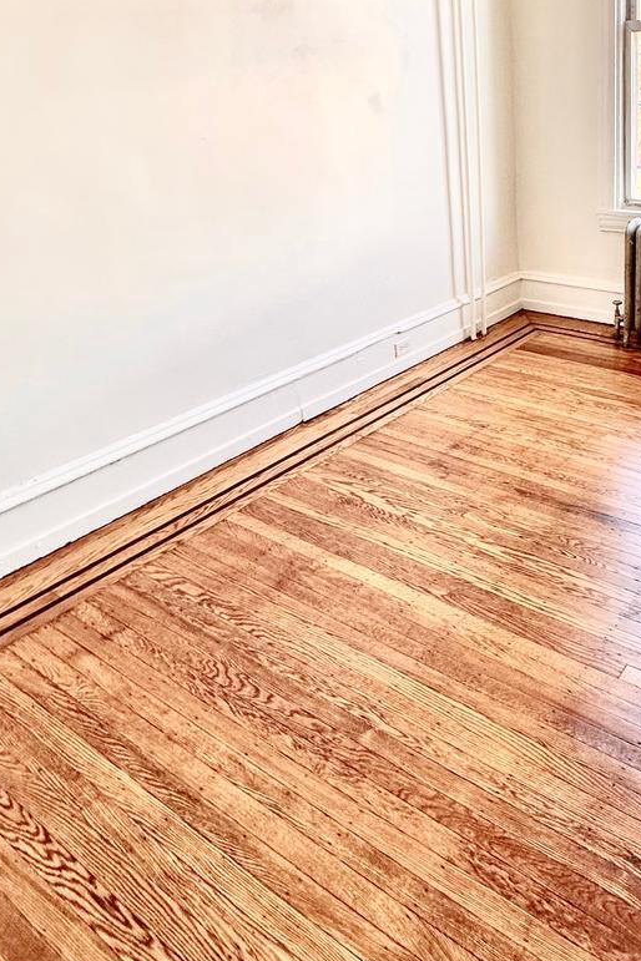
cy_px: 275
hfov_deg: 42.6
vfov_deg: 61.1
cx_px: 528
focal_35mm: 29
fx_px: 774
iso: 125
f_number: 2.2
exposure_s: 1/99
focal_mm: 2.22
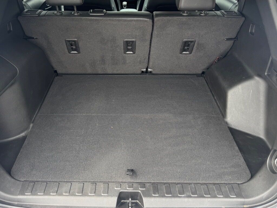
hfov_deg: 71.6
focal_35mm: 24
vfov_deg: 56.8
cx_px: 138
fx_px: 192
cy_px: 104
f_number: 1.78
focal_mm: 6.76
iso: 80
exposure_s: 1/193
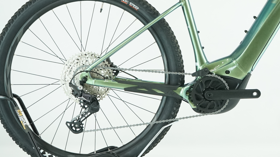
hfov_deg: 19.9
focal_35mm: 106
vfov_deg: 11.3
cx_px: 241
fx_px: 787
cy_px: 12
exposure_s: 1/200
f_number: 6.3
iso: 2500
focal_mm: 54
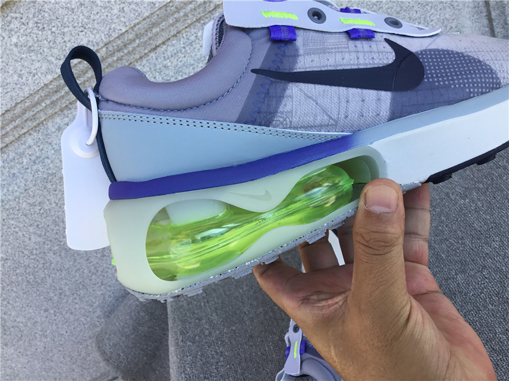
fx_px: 456
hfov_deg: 58.4
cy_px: 190
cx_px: 254
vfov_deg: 45.4
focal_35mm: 31
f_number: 2.4
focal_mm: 3.3
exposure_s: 1/288
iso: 25
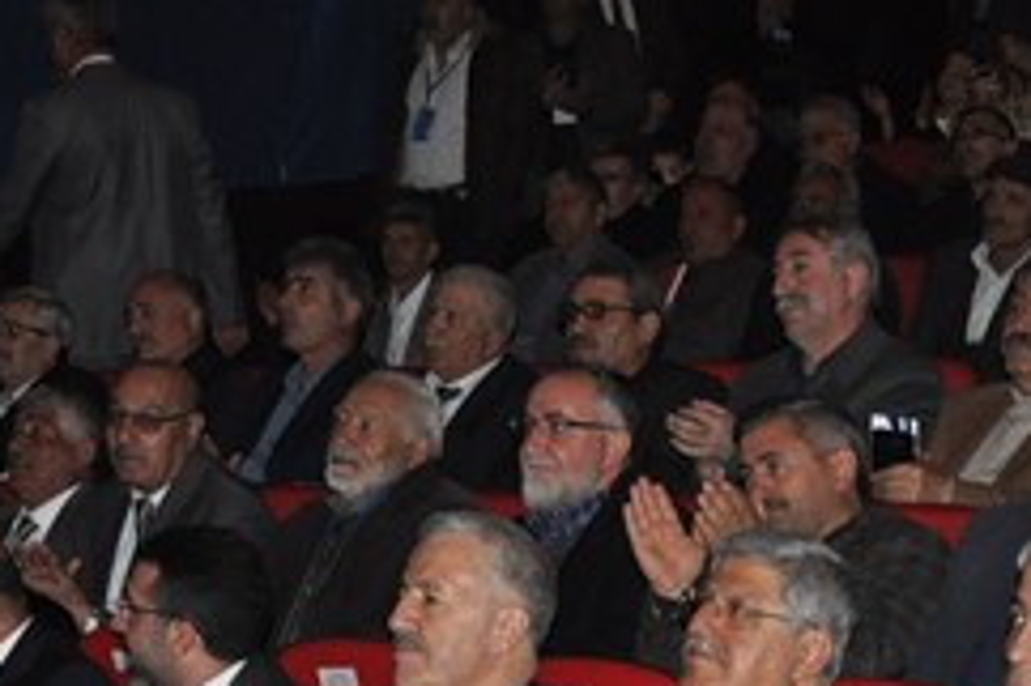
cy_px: 814
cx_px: 720
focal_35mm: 121
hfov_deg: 16.9
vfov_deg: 11.1
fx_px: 3463
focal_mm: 30
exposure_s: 1/60
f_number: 4.5
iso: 1250
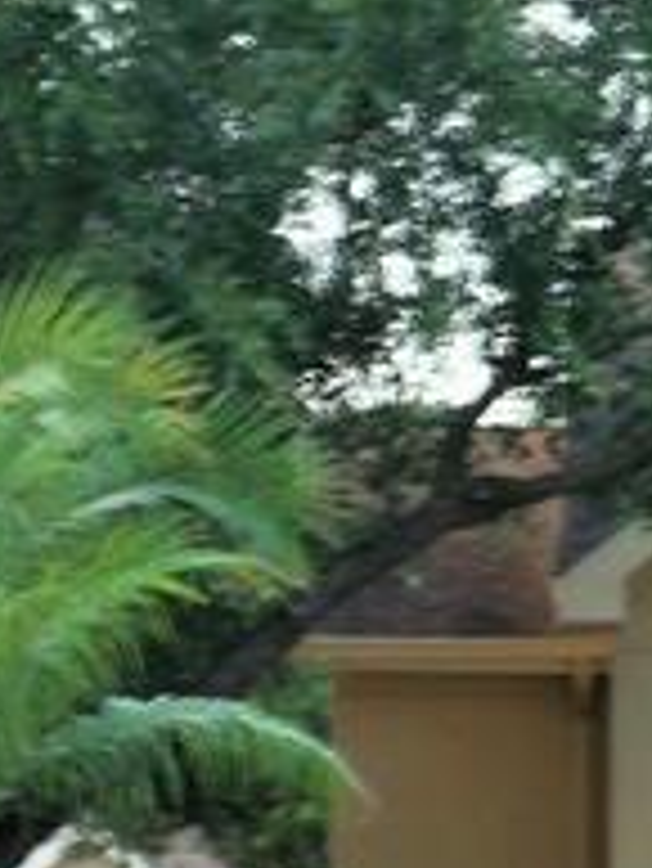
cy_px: 1306
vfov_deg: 6.4
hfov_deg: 4.8
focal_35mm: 305
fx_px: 7651
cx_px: 976
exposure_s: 1/5
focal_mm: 40
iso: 100
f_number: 9
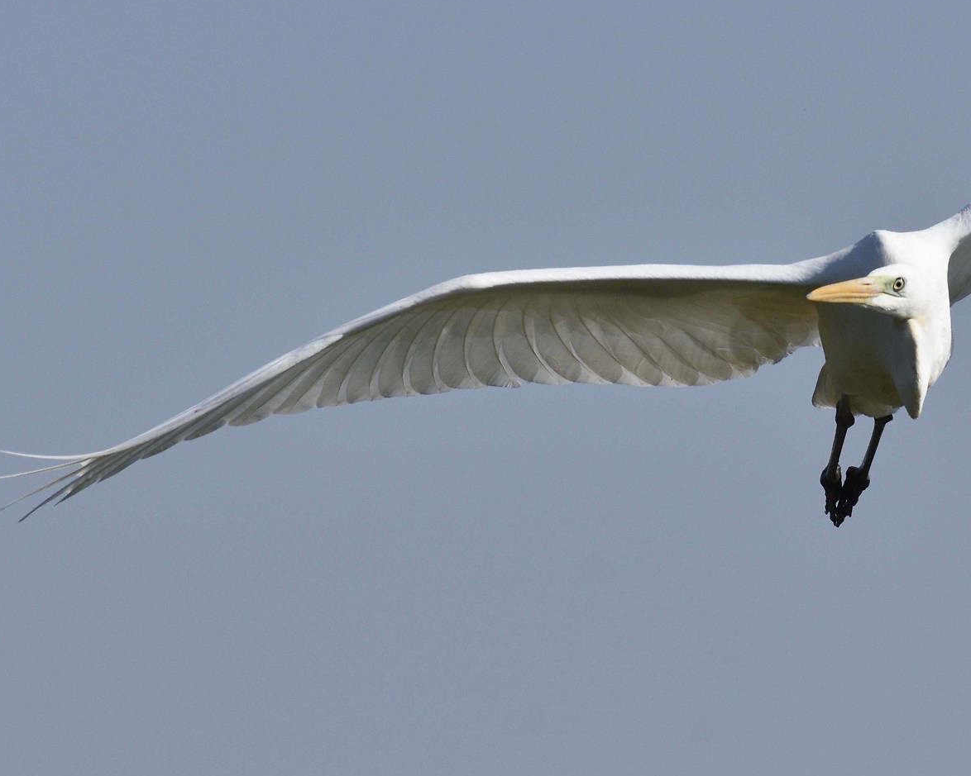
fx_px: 41350
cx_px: 852
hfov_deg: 1.3
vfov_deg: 1.1
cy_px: 345
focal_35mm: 1439
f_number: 8
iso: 400
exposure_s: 1/2000
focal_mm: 500
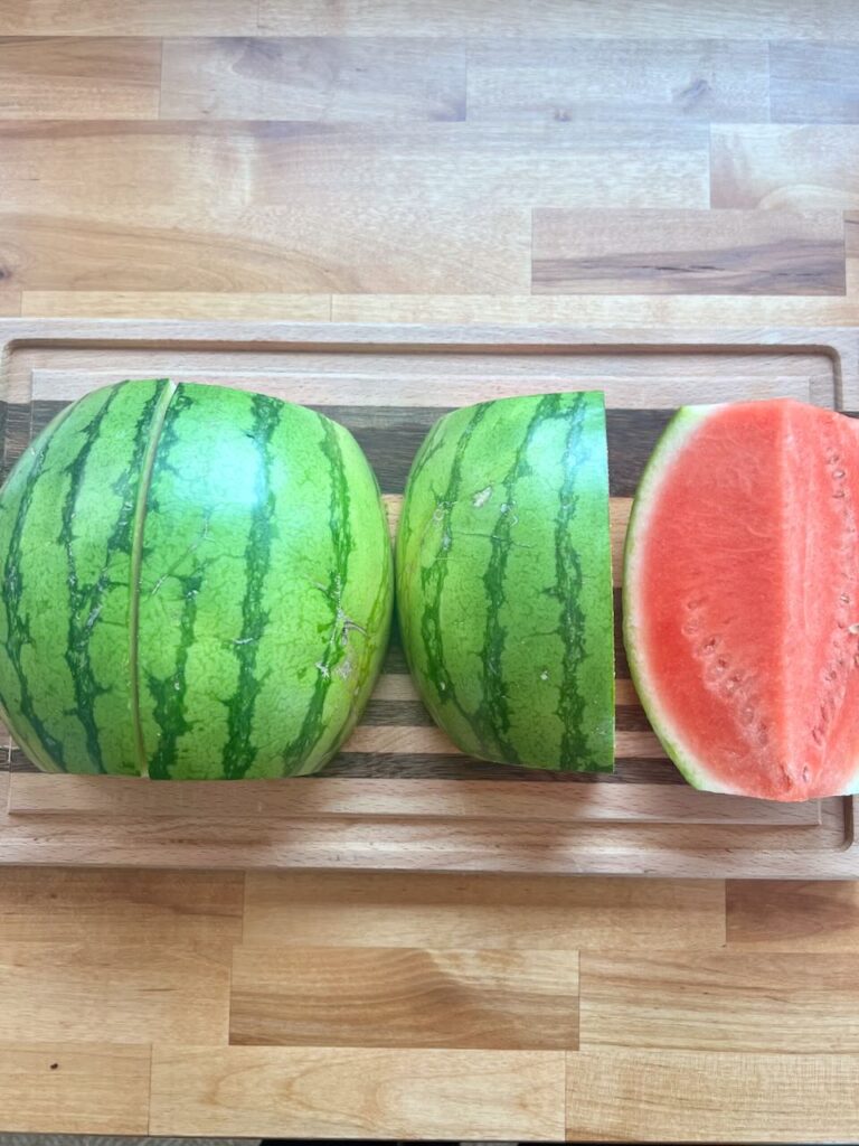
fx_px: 860
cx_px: 430
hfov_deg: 53.1
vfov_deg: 67.3
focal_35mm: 26
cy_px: 573
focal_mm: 5.7
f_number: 1.5
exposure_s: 1/90
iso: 50
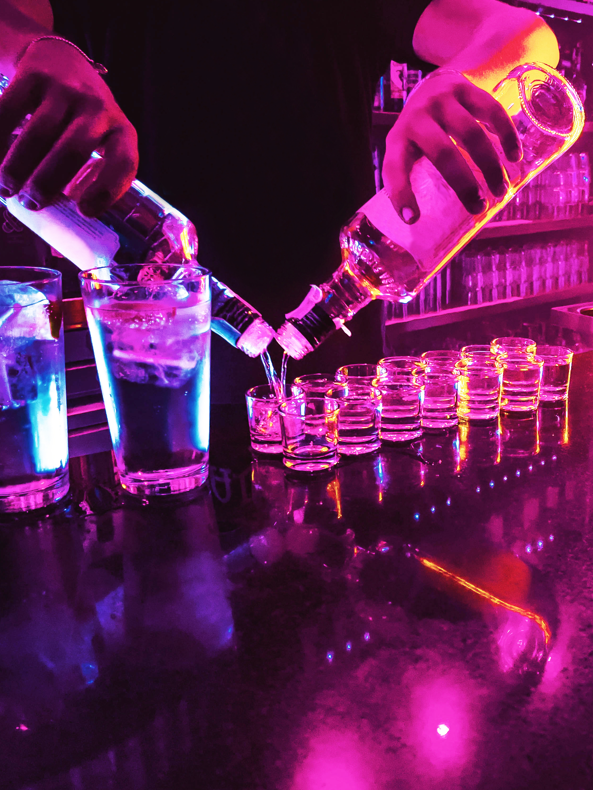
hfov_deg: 39.6
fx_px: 799
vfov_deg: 52.6
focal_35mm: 35
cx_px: 442
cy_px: 398
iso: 800
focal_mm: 5.1
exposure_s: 1/30
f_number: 1.6
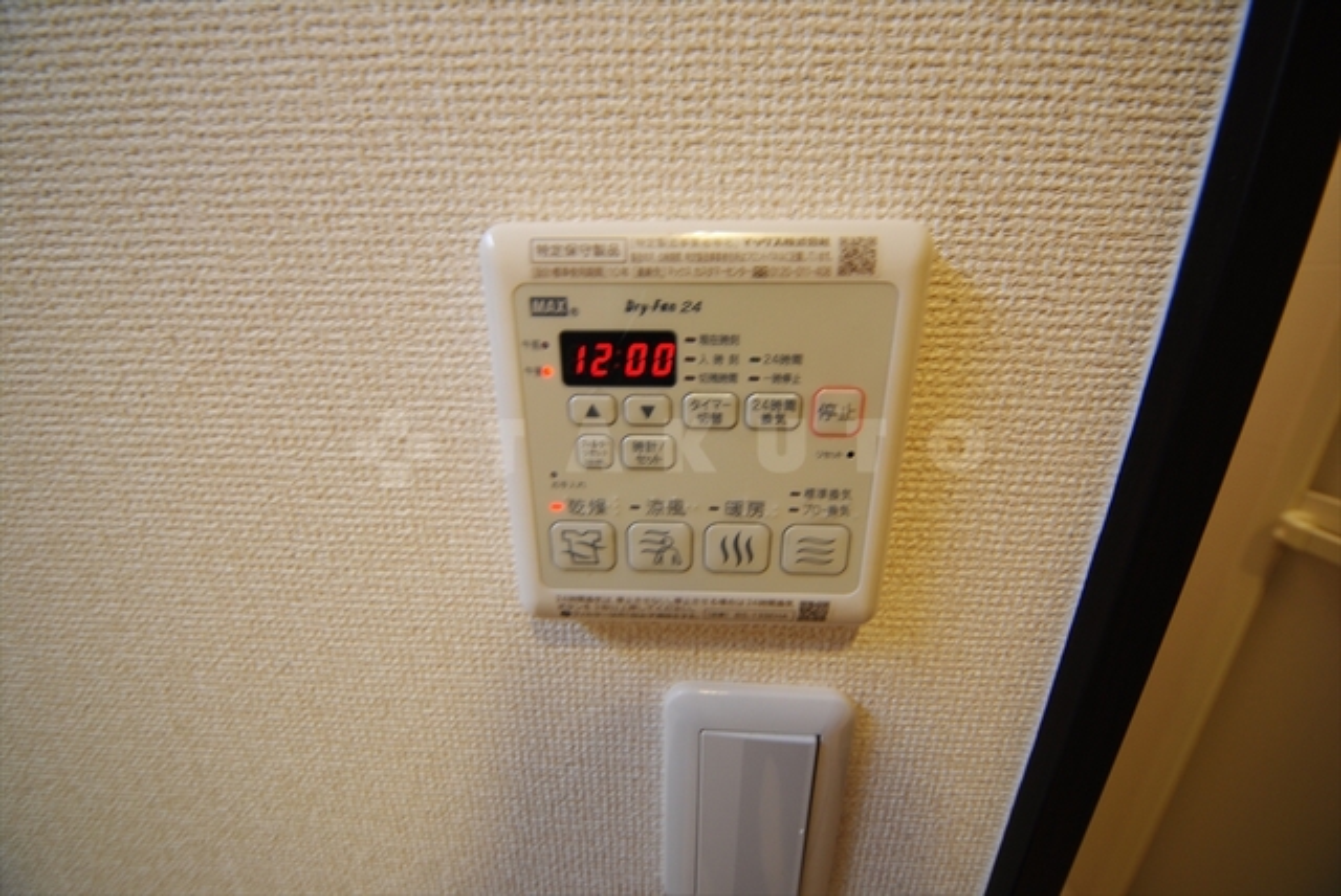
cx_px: 670
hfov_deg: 112.6
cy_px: 448
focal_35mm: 12
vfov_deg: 90.1
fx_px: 447
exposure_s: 1/4
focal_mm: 8
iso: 100
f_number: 4.5
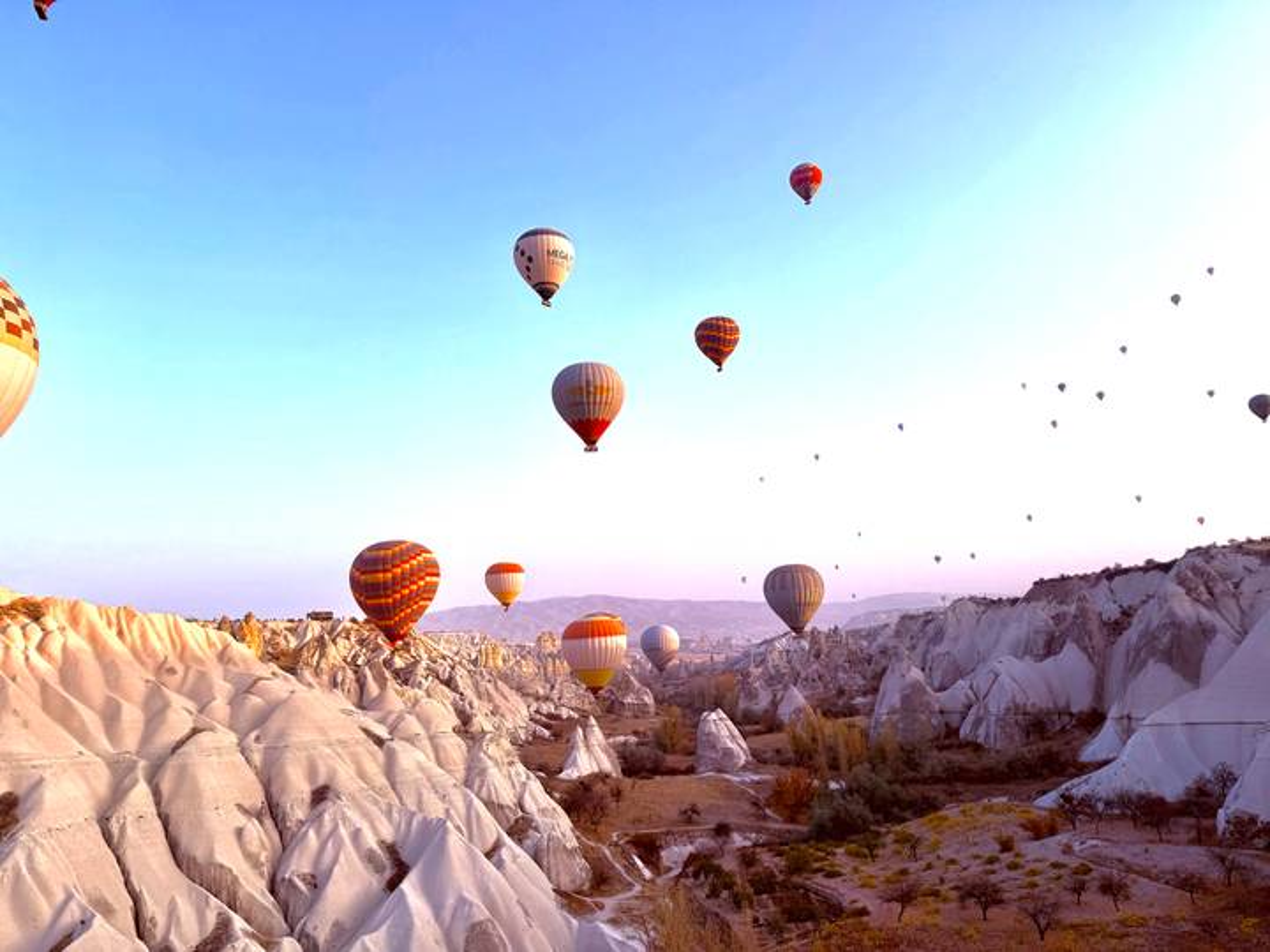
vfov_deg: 56.8
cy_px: 476
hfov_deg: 71.6
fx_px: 881
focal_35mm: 24
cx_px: 635
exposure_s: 1/1855
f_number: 1.78
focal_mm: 6.76
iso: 80
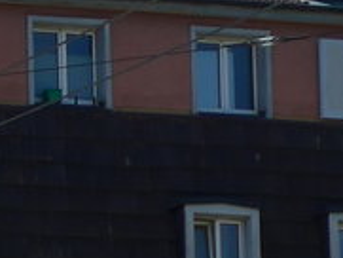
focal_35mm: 411
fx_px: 4075
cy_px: 594
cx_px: -356
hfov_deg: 4.7
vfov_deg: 3.6
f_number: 3.7
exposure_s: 1/1000
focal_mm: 12.7
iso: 80
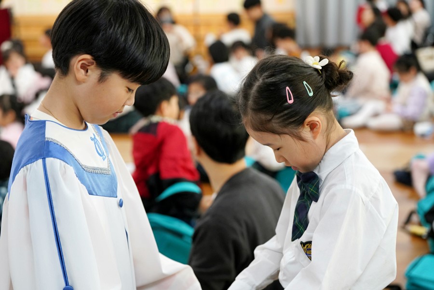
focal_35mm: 70
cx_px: 217
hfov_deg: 28.8
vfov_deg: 19.5
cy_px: 145
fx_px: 844
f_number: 4
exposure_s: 1/160
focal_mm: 70
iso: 1600
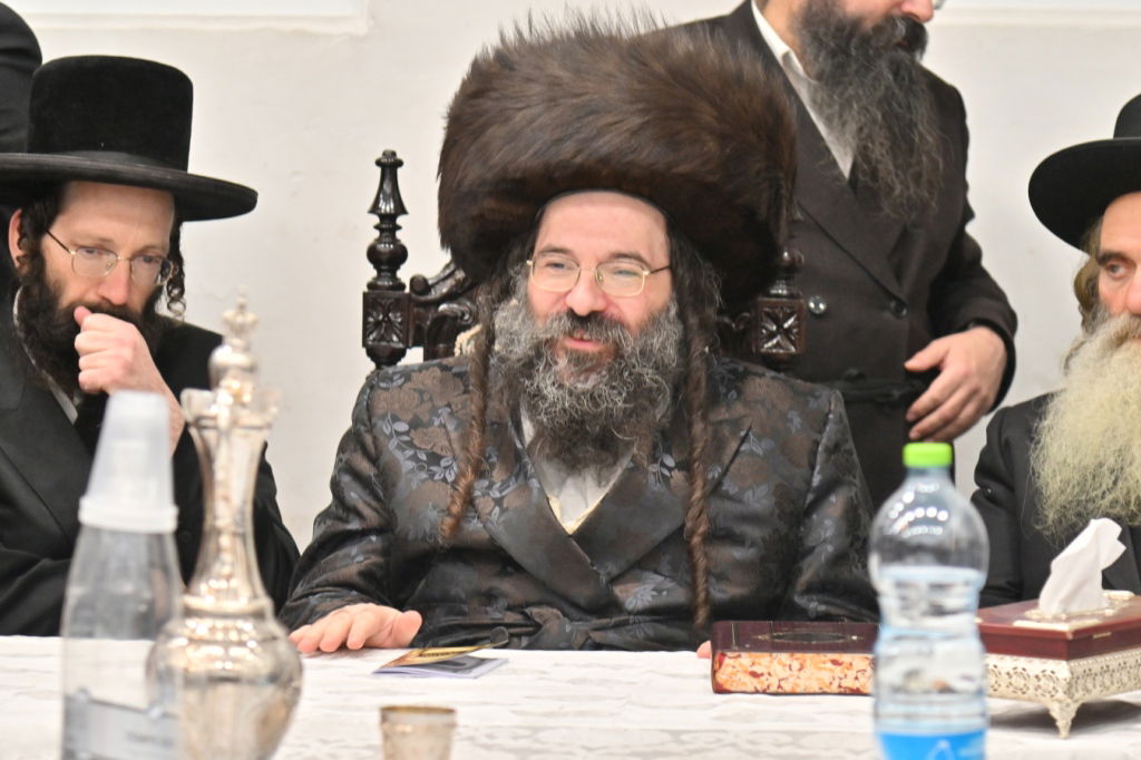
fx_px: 5703
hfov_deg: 11.4
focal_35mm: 180
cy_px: 380
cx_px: 570
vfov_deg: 7.6
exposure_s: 1/160
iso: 1000
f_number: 4
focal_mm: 120
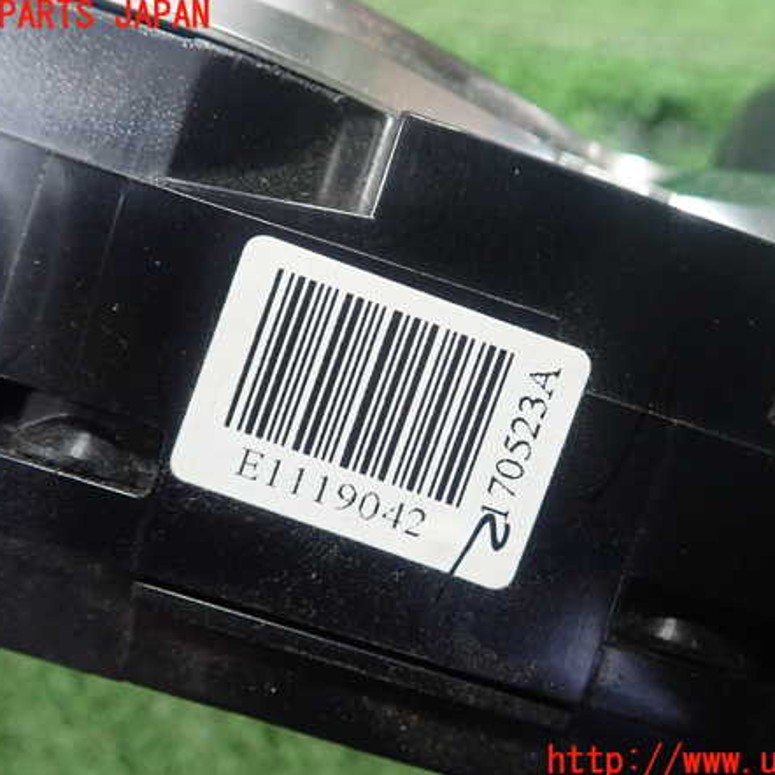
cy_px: 389
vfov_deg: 46.0
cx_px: 417
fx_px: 912
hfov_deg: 46.0
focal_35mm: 36
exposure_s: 1/125
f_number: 2.3
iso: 640
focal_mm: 5.5
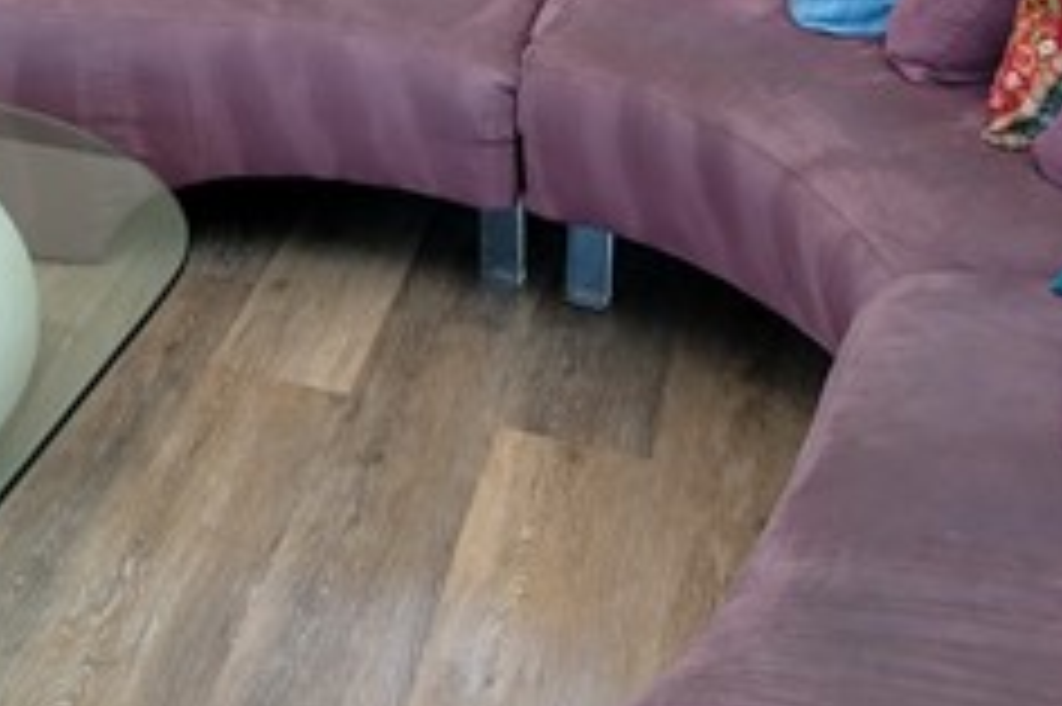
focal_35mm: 69
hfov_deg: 25.5
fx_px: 2034
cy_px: -504
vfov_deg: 16.8
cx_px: -288
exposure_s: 1/125
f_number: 4
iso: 640
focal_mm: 10
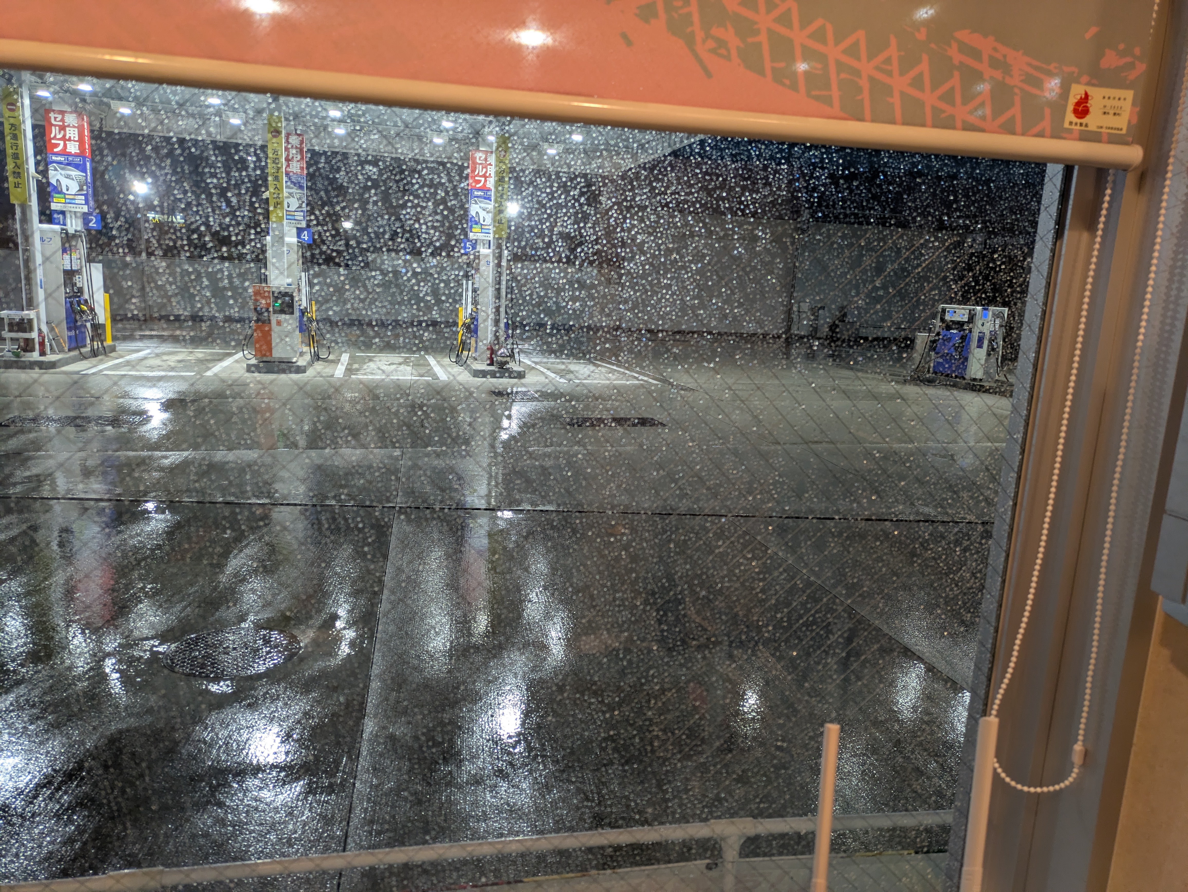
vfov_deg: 54.9
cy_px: 446
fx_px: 858
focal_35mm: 25
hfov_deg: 69.4
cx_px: 594
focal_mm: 5.43
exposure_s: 1/120
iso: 182
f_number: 1.89
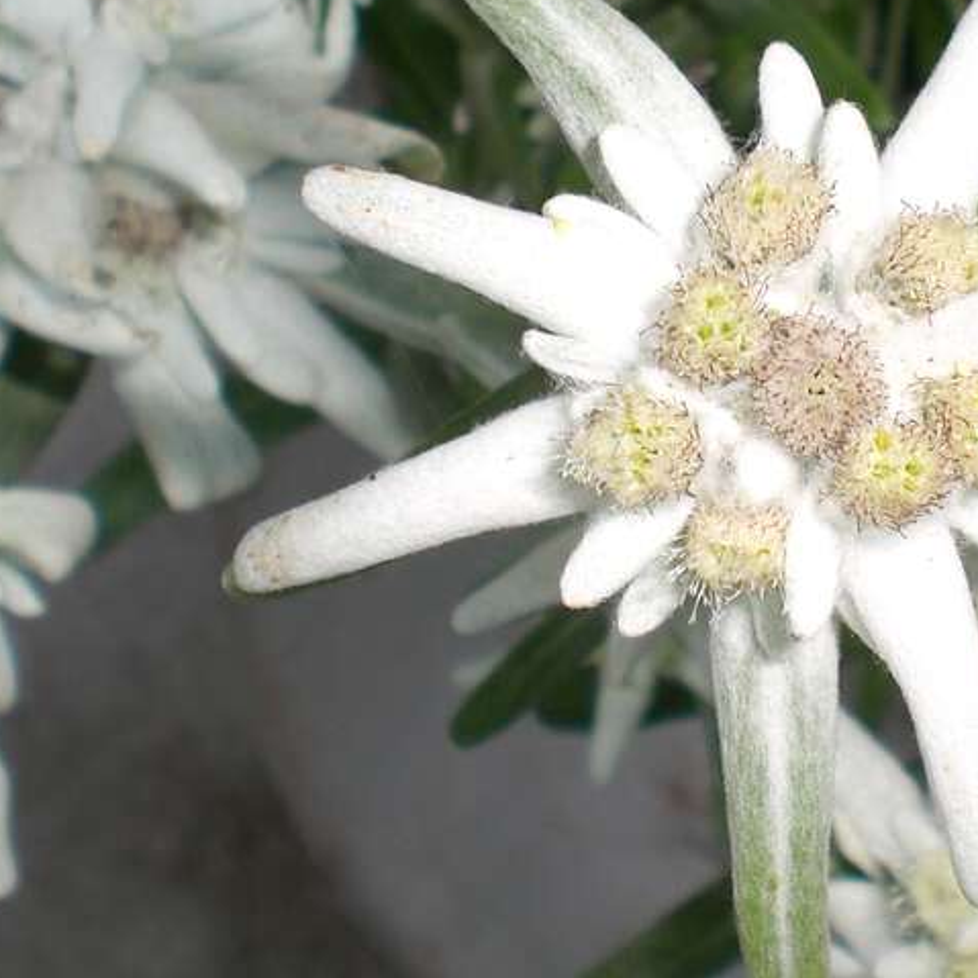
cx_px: 788
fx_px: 2621
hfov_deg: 20.9
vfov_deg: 21.1
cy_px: 406
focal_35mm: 82
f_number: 4.4
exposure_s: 1/80
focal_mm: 6.3
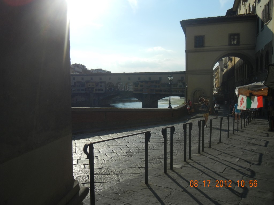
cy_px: 102
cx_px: 137
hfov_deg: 60.0
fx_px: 237
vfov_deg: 46.8
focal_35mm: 30
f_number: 7
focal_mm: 5.4
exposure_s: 1/796
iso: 160
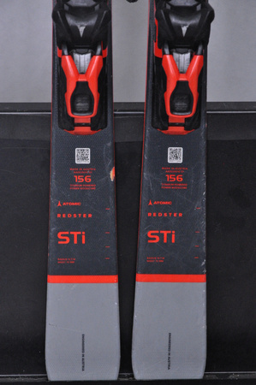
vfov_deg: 16.1
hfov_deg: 10.7
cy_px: 192
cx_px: 128
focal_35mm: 128
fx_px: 1363
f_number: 8
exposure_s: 1/125
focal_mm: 85
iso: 3200
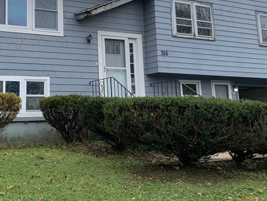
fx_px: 417
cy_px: 47
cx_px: 95
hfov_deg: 35.3
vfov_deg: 26.7
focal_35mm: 54
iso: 25
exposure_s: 1/1021
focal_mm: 4.25
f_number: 1.8
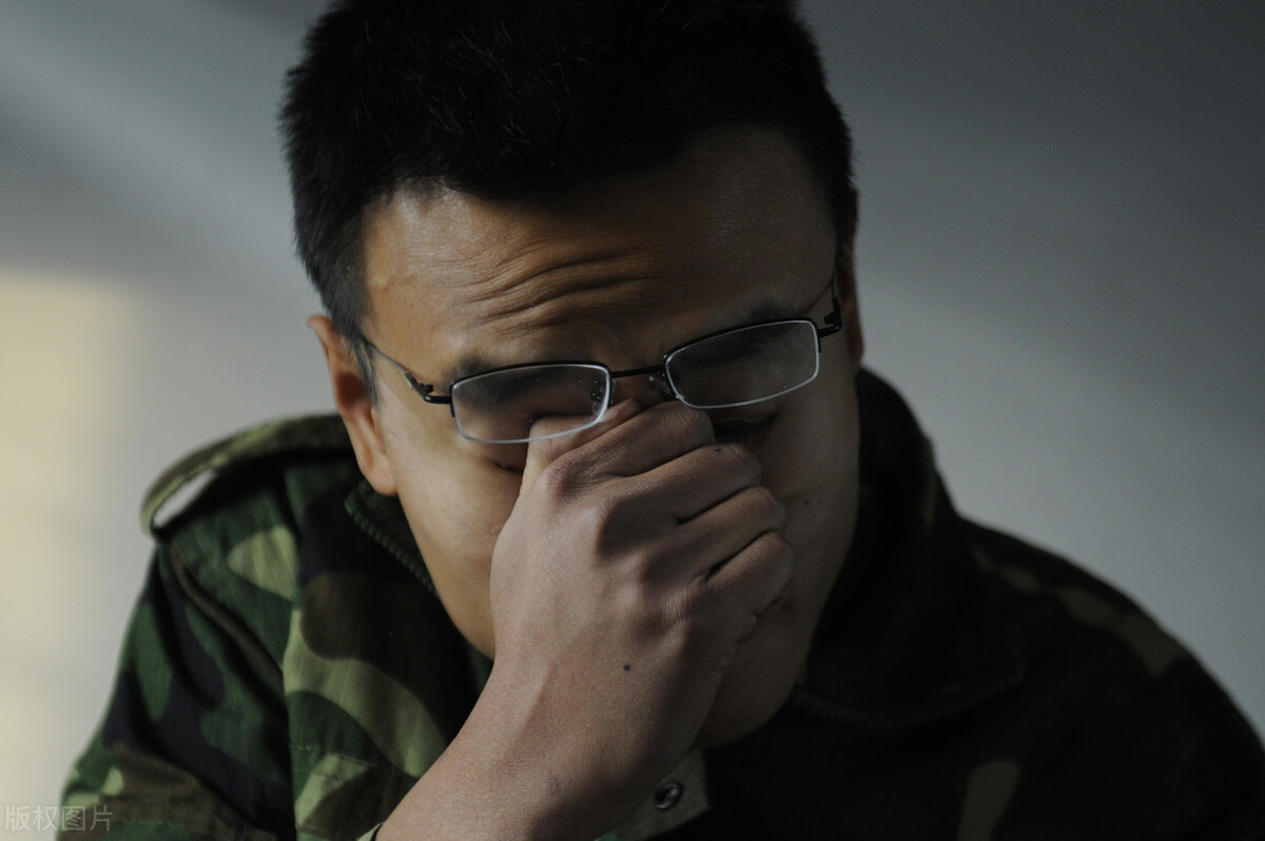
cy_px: 420
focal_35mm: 105
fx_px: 3686
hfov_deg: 19.5
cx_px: 632
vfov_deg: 13.0
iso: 500
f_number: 2.8
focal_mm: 70
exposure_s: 1/80
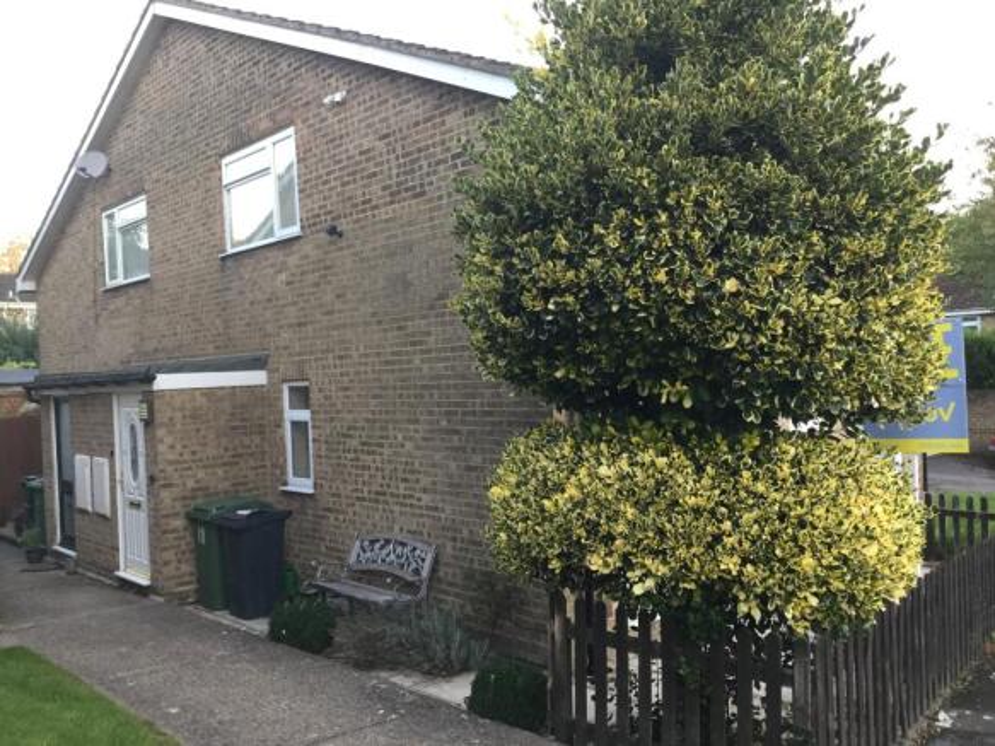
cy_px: 373
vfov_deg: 45.4
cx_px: 498
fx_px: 891
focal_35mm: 31
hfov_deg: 58.4
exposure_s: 1/33
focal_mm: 3.3
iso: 80
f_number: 2.4
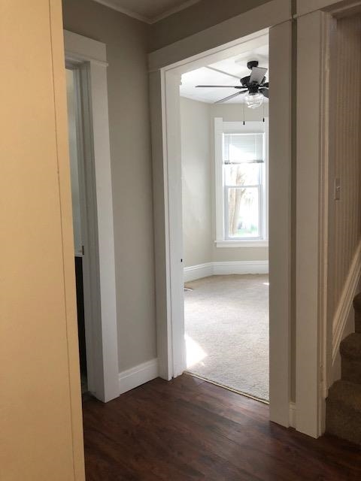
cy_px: 240
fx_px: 389
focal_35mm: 28
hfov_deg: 49.7
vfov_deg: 63.4
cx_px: 180
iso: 32
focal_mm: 3.99
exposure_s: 1/30
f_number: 1.8
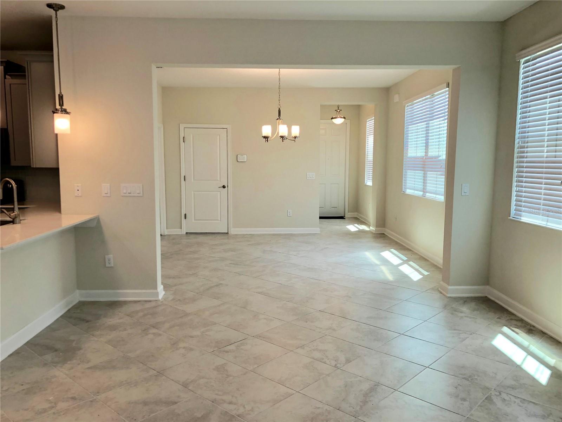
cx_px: 281
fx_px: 455
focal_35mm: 28
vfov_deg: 49.7
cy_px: 211
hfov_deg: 63.4
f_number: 1.8
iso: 50
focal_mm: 4
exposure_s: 1/120
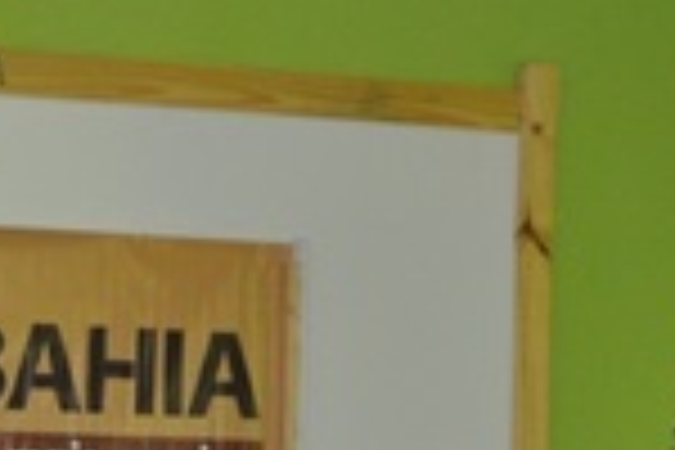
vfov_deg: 5.0
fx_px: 5062
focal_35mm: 270
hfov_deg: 7.5
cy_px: 814
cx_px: -225
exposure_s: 1/60
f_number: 5.3
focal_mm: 45
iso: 800
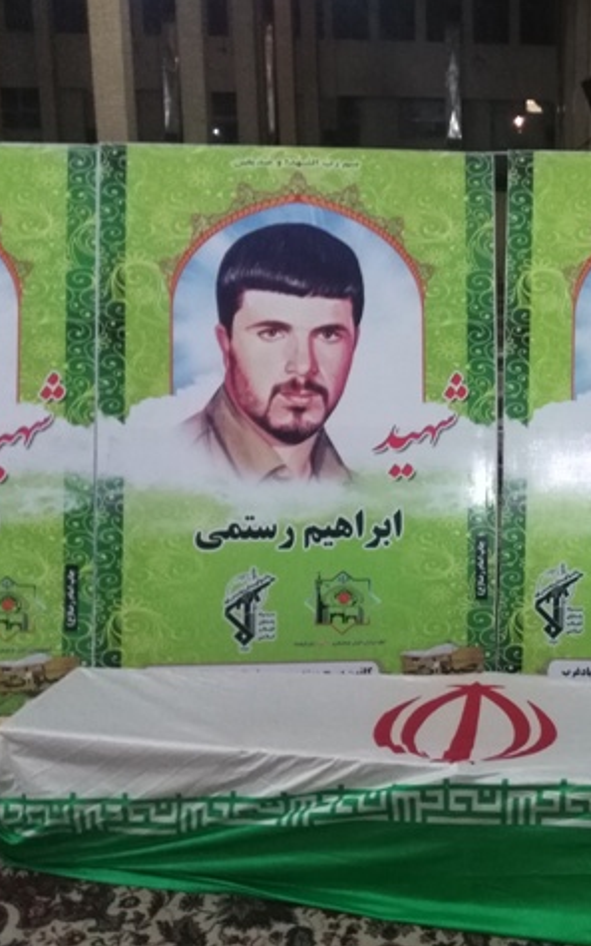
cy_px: 470
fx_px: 1031
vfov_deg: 49.3
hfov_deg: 30.4
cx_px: 543
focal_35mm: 40
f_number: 2
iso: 1205
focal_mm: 2.96
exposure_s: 1/17
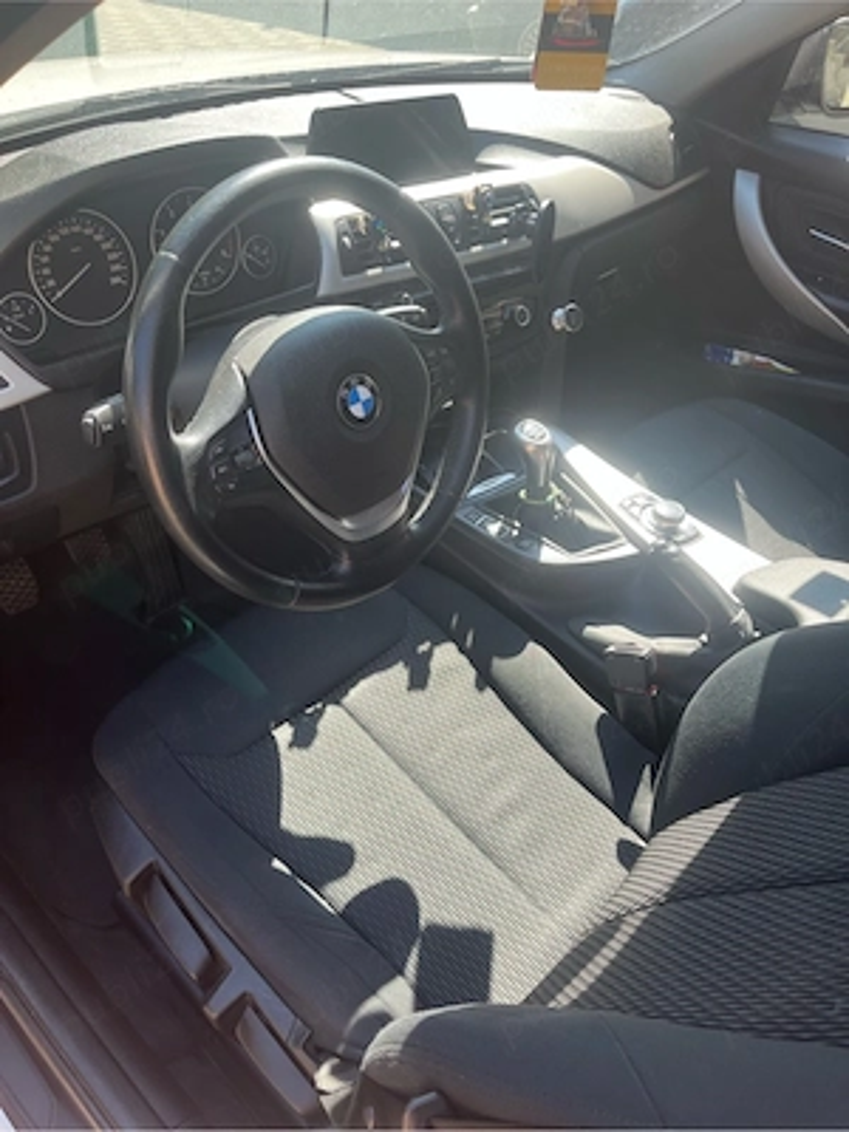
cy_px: 566
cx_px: 424
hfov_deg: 53.1
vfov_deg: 67.3
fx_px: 850
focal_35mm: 26
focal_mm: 5.1
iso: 40
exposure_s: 1/248
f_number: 1.6
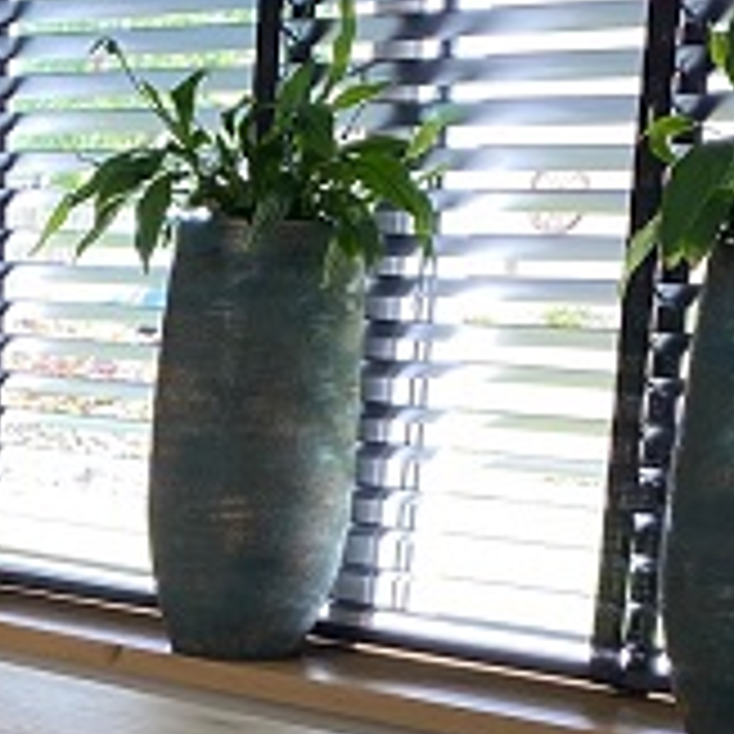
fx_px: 2711
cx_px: -176
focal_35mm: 113
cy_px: 1045
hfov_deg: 14.8
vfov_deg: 14.5
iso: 125
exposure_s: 1/100
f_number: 1.8
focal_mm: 4.25
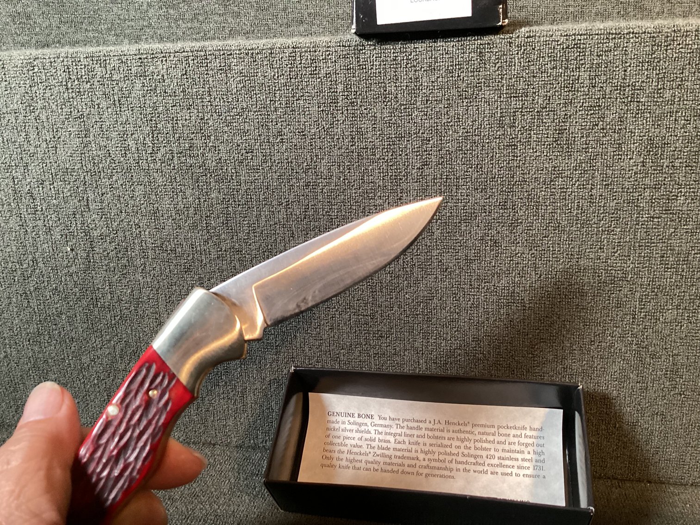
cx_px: 350
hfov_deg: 58.3
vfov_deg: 45.4
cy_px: 262
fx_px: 627
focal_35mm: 31
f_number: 2.4
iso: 400
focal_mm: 3.3
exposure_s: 1/40
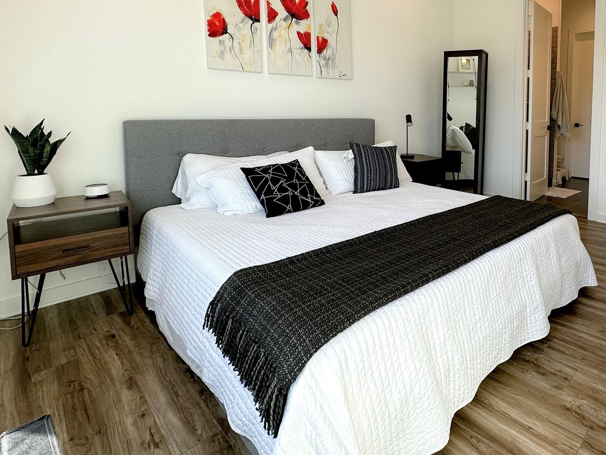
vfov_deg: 61.4
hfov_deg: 76.2
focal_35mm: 21
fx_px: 368
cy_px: 140
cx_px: 410
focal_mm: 2.22
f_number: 2.2
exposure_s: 1/150
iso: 40
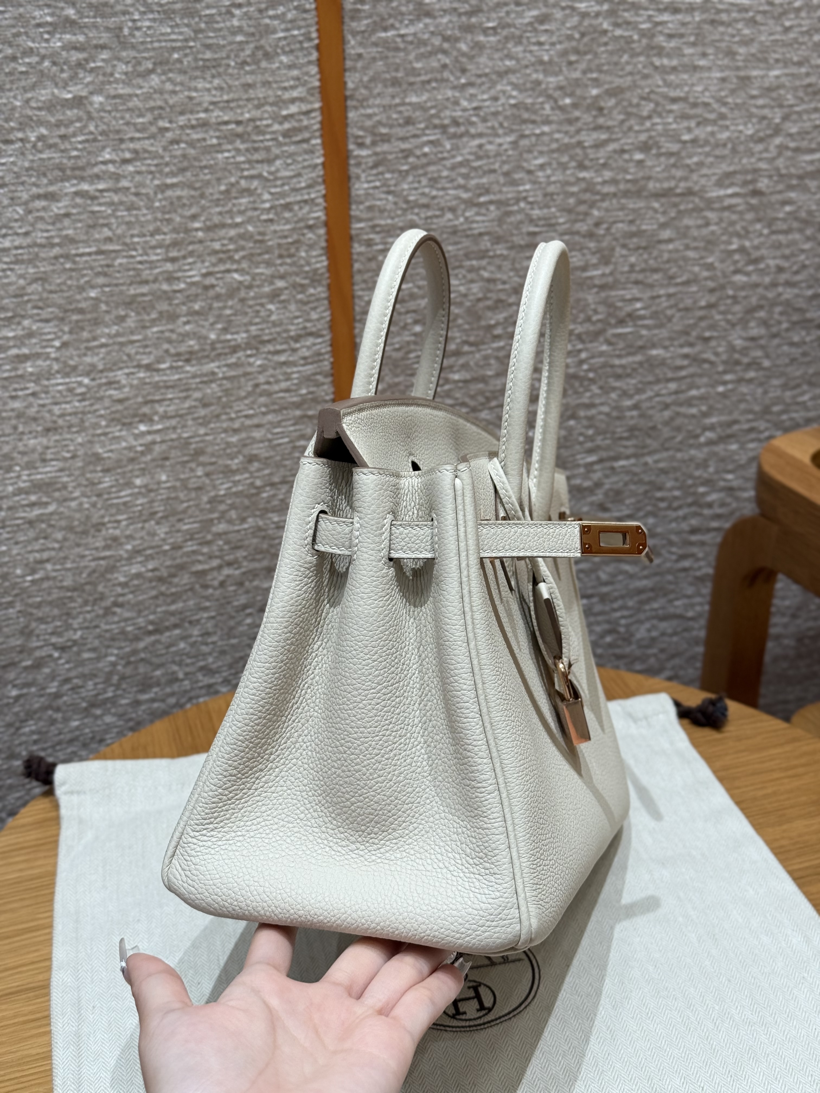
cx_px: 410
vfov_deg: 39.7
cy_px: 546
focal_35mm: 48
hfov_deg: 30.3
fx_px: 1516
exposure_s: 1/100
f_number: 1.78
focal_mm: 6.76
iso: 64
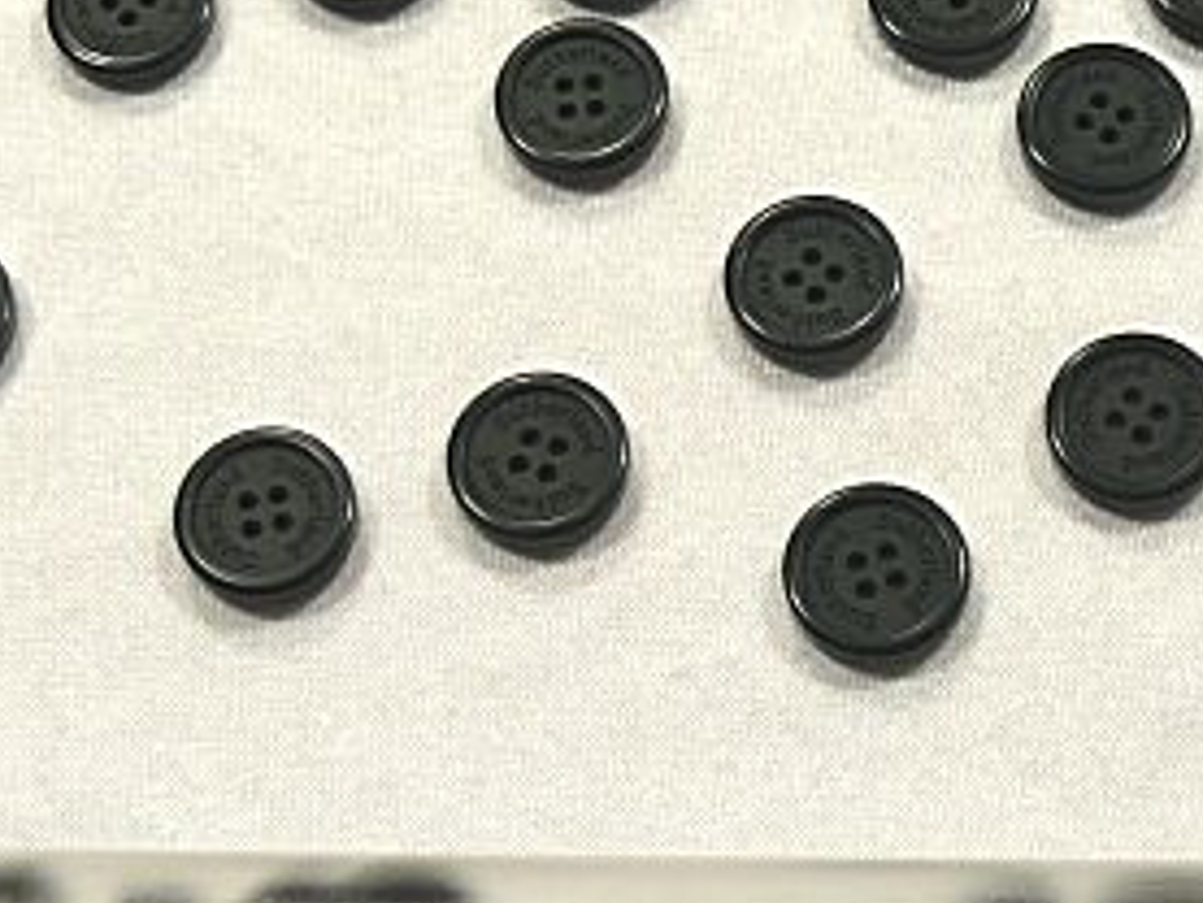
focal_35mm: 91
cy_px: 456
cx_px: 869
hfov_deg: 21.4
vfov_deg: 16.2
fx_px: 3164
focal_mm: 8.4
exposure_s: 1/60
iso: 100
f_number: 2.8
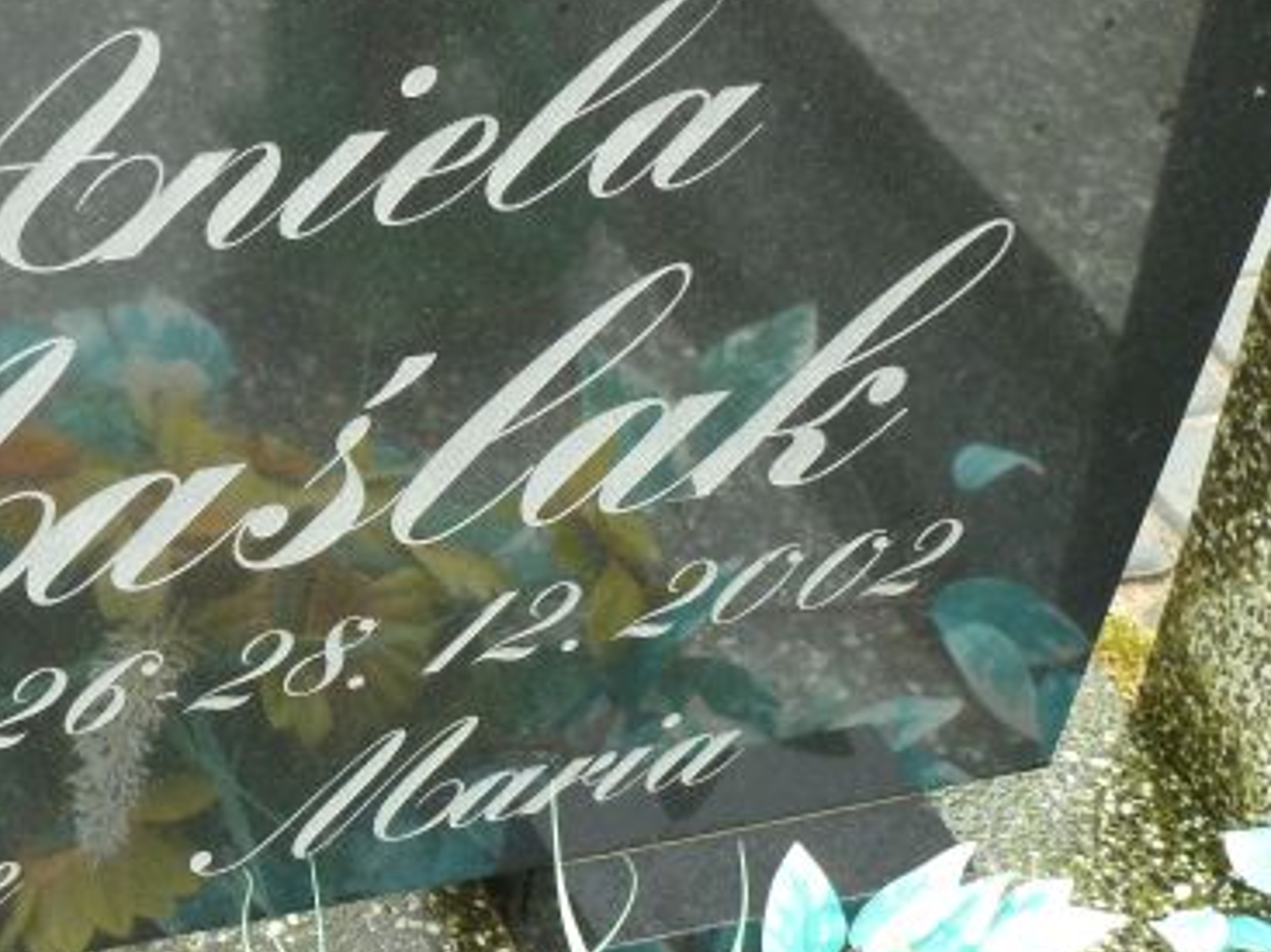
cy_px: 474
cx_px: 218
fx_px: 3781
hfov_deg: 18.9
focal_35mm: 103
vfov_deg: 14.4
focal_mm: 9.7
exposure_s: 1/30
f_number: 3.9
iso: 125
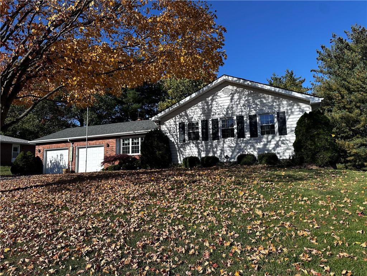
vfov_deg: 56.8
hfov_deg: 71.6
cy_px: 138
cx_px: 184
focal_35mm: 24
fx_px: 254
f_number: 1.78
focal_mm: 6.86
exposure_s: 1/3472
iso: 80
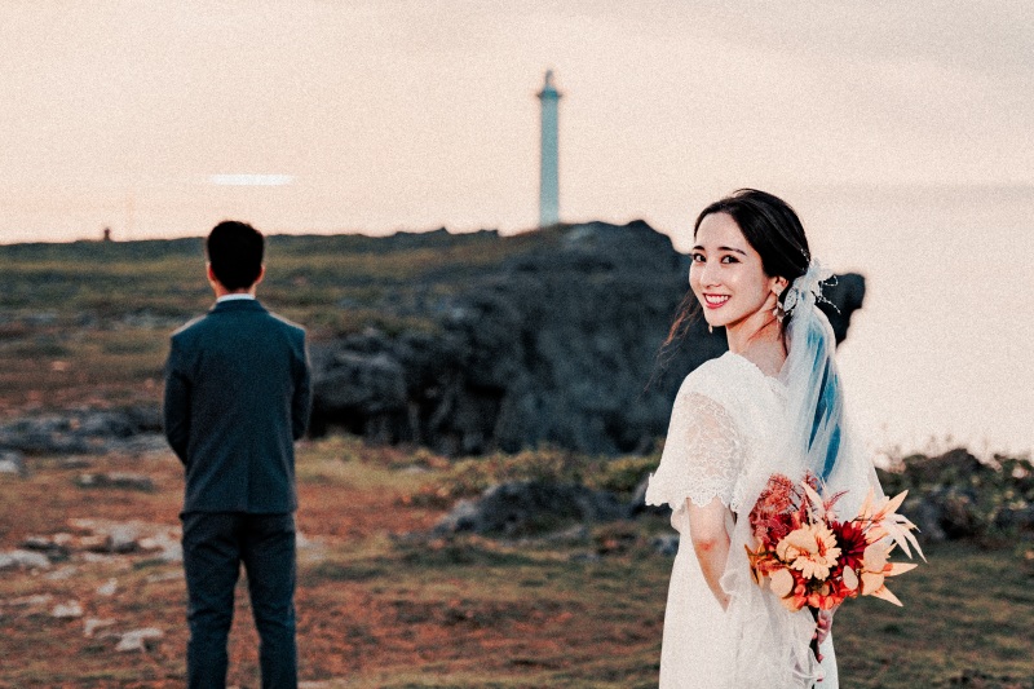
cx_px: 517
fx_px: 1663
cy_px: 344
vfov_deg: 23.4
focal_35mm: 58
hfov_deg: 34.5
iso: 200
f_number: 2.8
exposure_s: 1/1250
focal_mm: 57.9
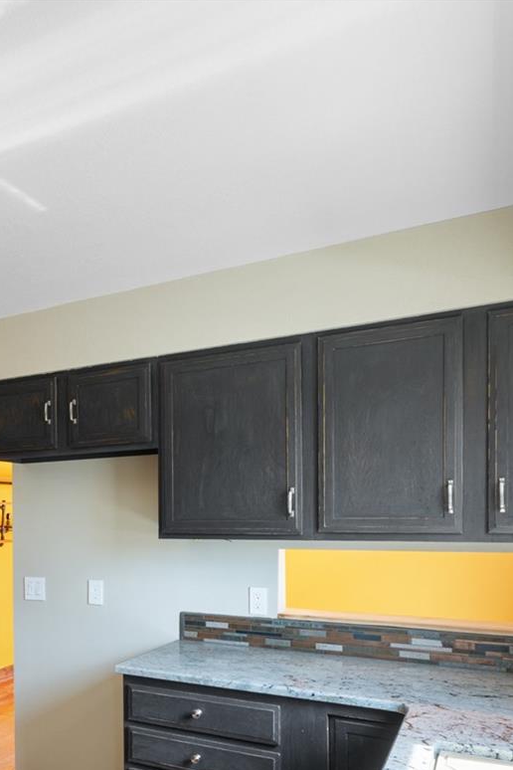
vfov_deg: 58.6
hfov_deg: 38.5
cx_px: 23
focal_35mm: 31
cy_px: 525
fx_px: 663
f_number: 9
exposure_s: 1/4
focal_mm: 10
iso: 250
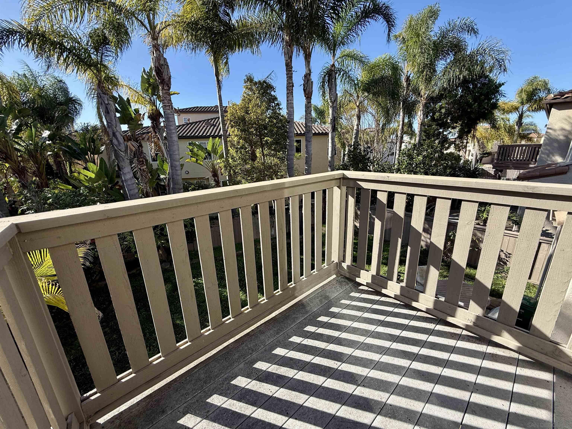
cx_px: 286
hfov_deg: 102.1
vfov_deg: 85.7
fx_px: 231
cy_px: 214
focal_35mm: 14
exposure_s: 1/672
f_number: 2.2
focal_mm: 2.22
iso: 50
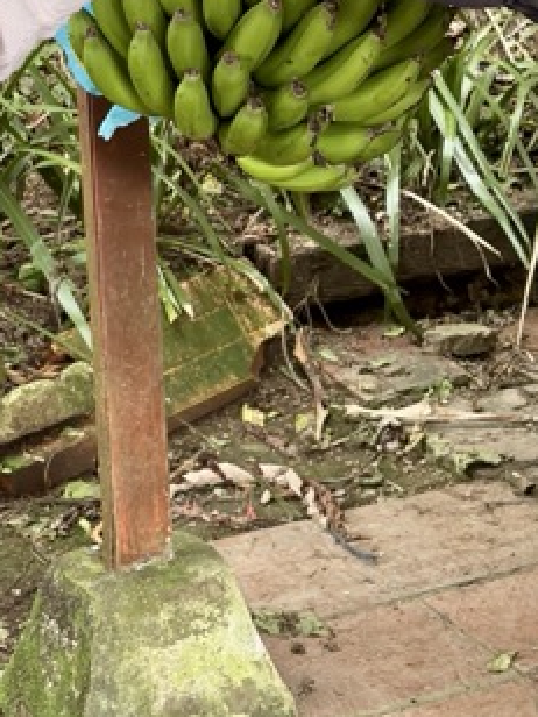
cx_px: 144
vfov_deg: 17.8
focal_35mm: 108
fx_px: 2238
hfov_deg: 13.7
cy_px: 30
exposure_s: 1/60
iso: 100
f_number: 1.6
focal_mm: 5.96
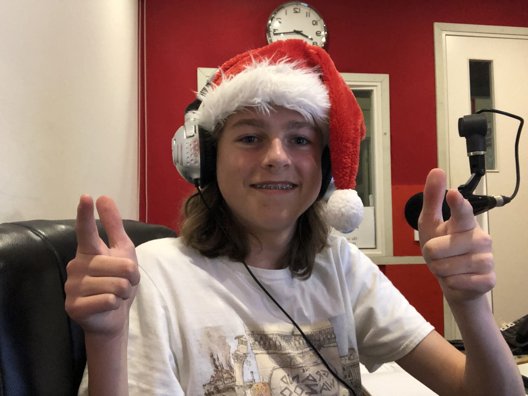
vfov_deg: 44.2
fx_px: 488
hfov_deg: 56.8
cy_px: 198
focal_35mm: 32
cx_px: 264
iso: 320
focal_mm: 2.87
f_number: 2.2
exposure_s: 1/50
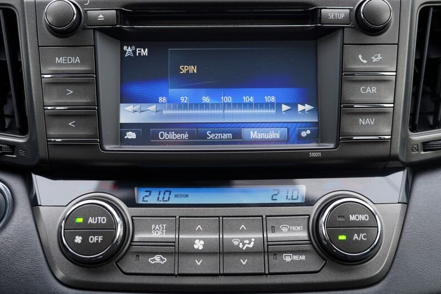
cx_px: 222
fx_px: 539
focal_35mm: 44
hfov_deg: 44.5
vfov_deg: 30.5
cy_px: 127
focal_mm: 34
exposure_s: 1/50
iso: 100
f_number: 3.2
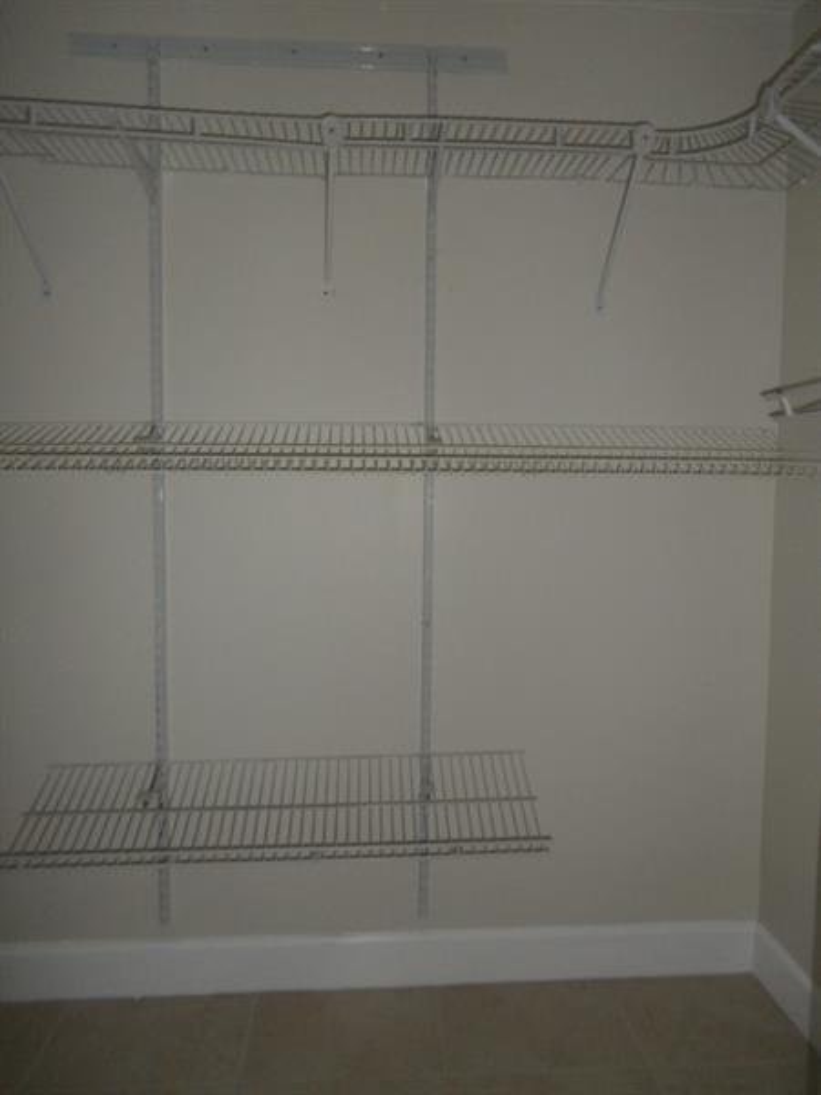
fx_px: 664
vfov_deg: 79.0
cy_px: 548
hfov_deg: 63.4
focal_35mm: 21
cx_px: 410
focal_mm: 3.6
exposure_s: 1/30
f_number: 3.4
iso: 100
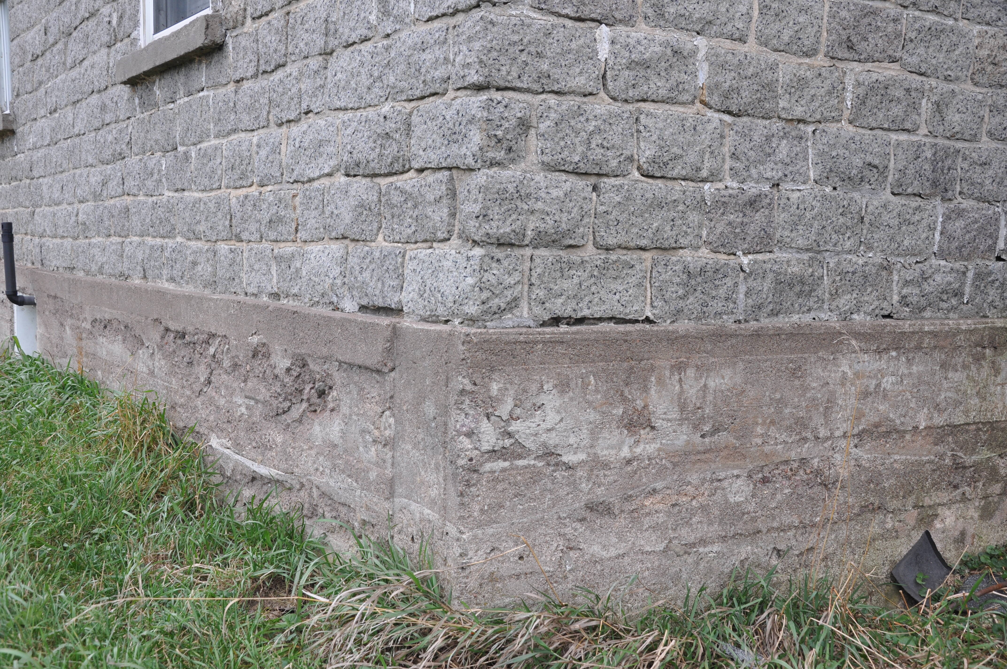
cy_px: 334
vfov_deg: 34.1
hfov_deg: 49.6
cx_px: 504
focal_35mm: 39
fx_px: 1090
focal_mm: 26
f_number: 5.6
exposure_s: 1/125
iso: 360
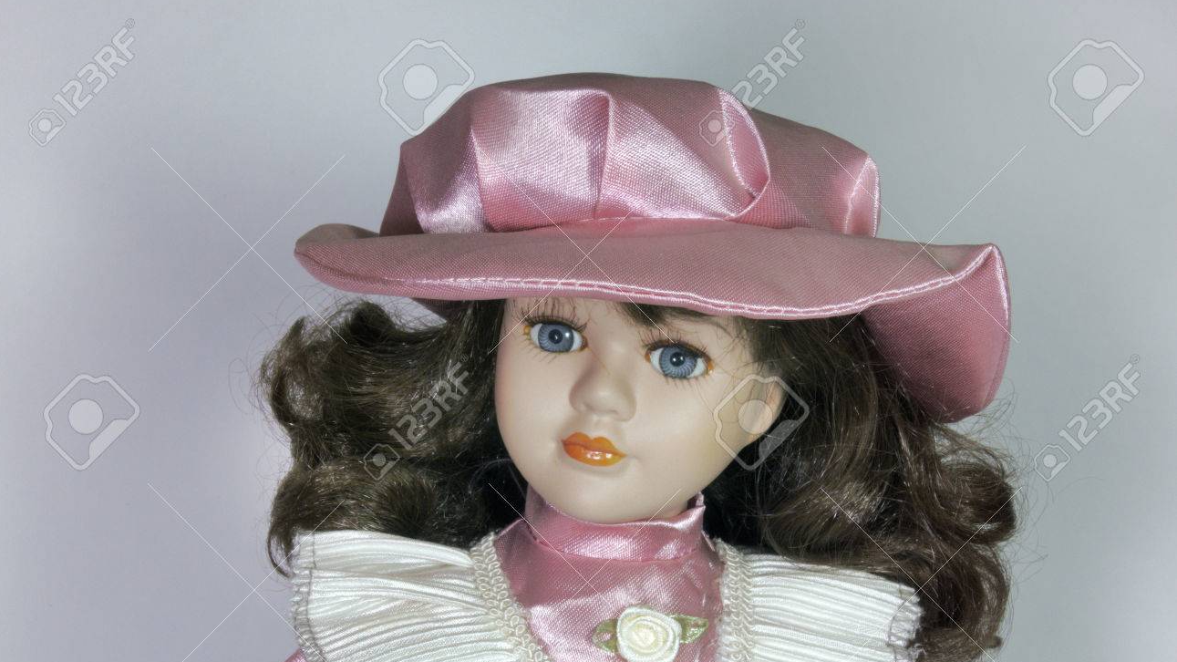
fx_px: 2122
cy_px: 434
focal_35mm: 68
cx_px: 586
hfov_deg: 31.0
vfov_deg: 17.7
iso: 125
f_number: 7.1
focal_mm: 11.2
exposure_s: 1.3
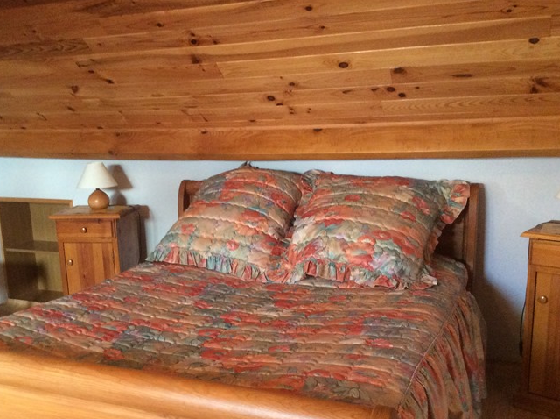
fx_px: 646
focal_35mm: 40
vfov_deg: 35.8
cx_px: 227
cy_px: 246
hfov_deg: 46.6
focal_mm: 3.3
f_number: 2.4
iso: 320
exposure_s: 1/20
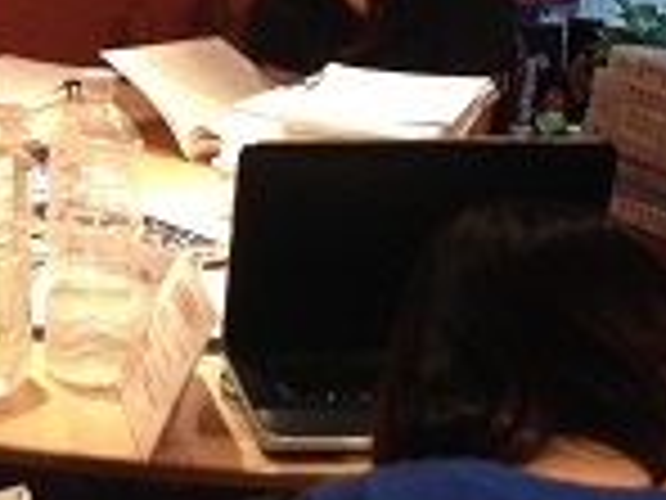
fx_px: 2097
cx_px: 40
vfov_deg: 13.5
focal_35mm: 109
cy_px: 59
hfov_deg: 17.7
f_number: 2.4
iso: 200
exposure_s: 1/20
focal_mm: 4.12
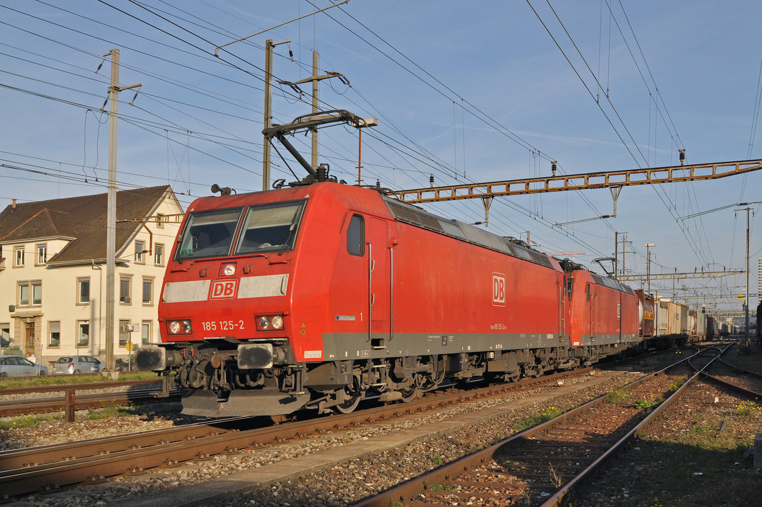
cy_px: 254
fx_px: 825
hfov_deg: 49.6
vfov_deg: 34.2
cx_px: 381
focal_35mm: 39
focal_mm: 26
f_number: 7.1
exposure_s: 1/800
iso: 250
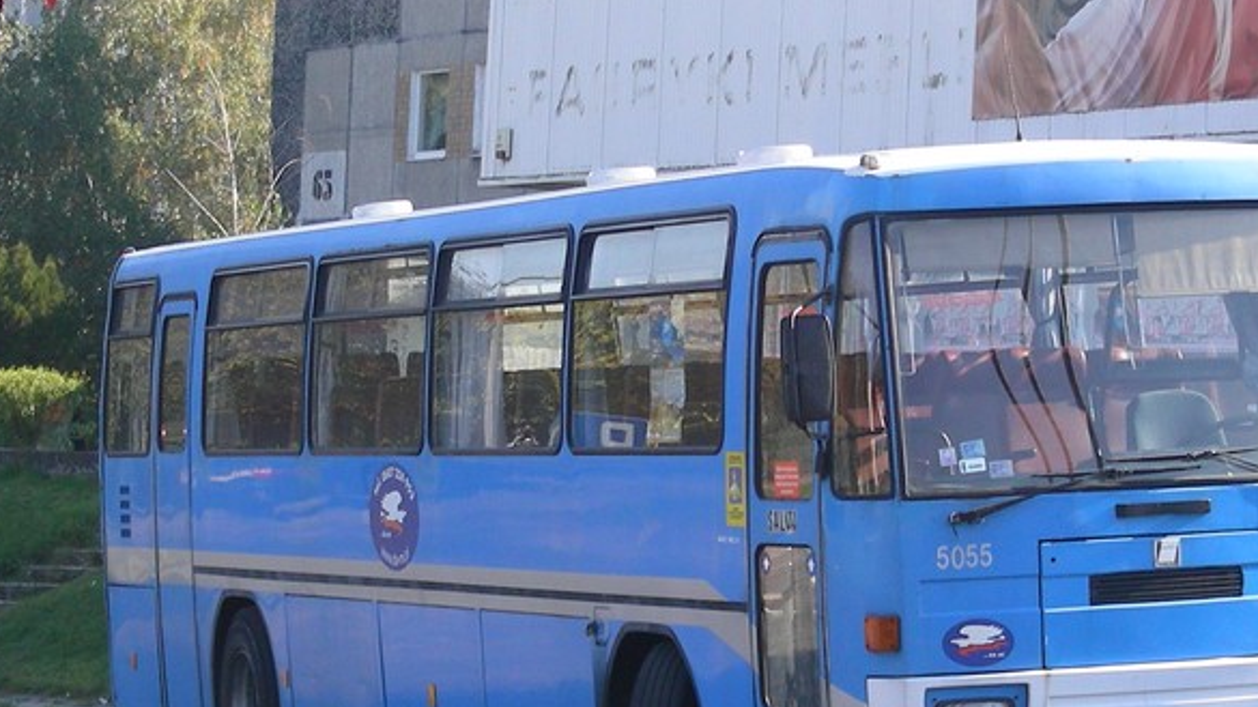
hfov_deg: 12.9
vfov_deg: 7.3
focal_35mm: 166
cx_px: 899
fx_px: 5537
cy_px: 370
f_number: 4
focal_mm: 14.6
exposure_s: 1/225
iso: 50
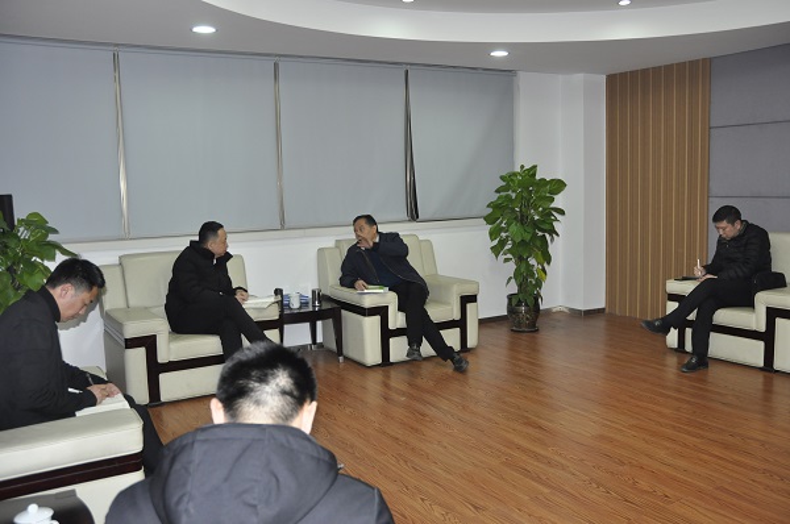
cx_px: 395
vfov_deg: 39.8
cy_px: 262
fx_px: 723
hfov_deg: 57.3
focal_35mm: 33
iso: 800
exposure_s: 1/60
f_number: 4
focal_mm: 22
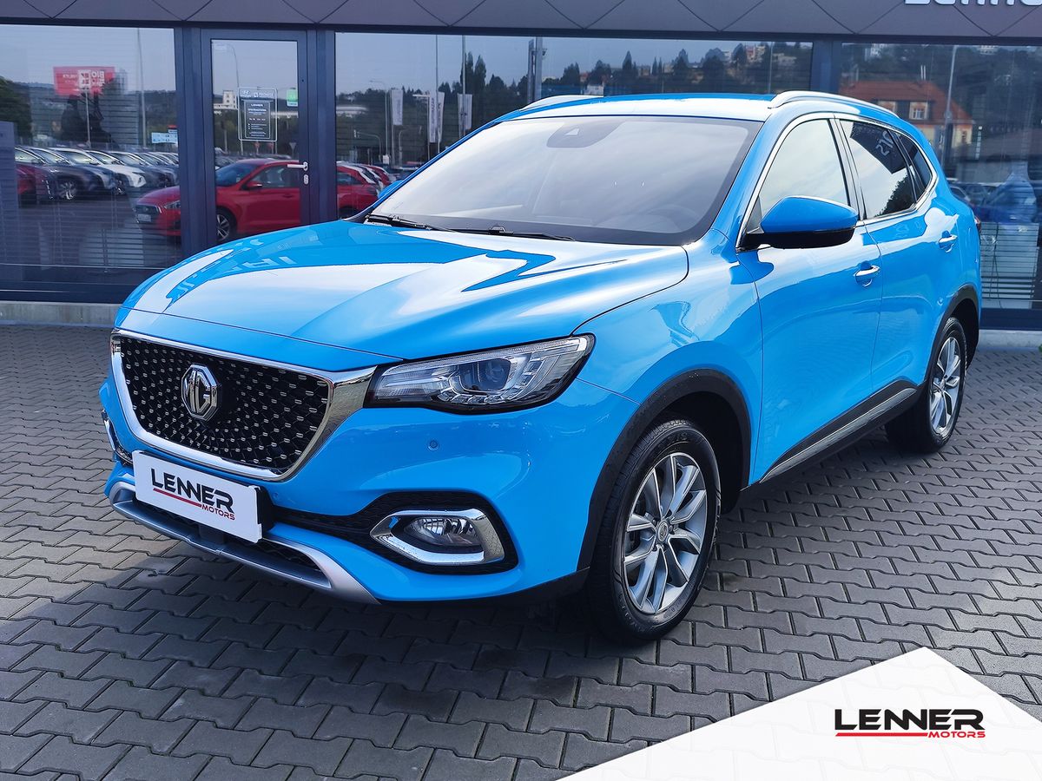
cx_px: 521
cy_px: 390
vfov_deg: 58.9
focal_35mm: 23
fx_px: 692
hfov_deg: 73.9
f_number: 1.69
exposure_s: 1/417
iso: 50
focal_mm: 7.01
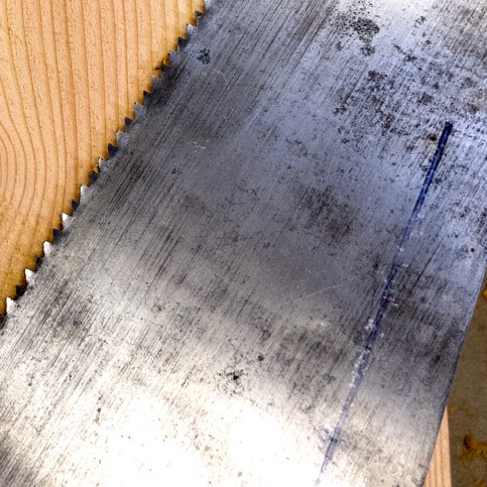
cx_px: -29
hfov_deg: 20.3
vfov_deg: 20.9
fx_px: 1305
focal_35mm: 82
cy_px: 91
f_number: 1.8
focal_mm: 3.99
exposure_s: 1/60
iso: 20
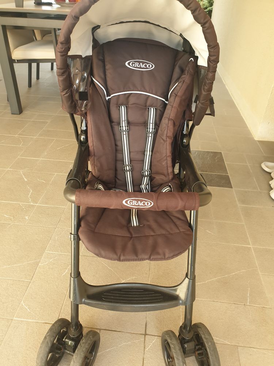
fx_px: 274
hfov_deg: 53.1
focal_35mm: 26
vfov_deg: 67.3
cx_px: 137
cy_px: 183
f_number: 2.4
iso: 80
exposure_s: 1/100
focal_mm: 4.3
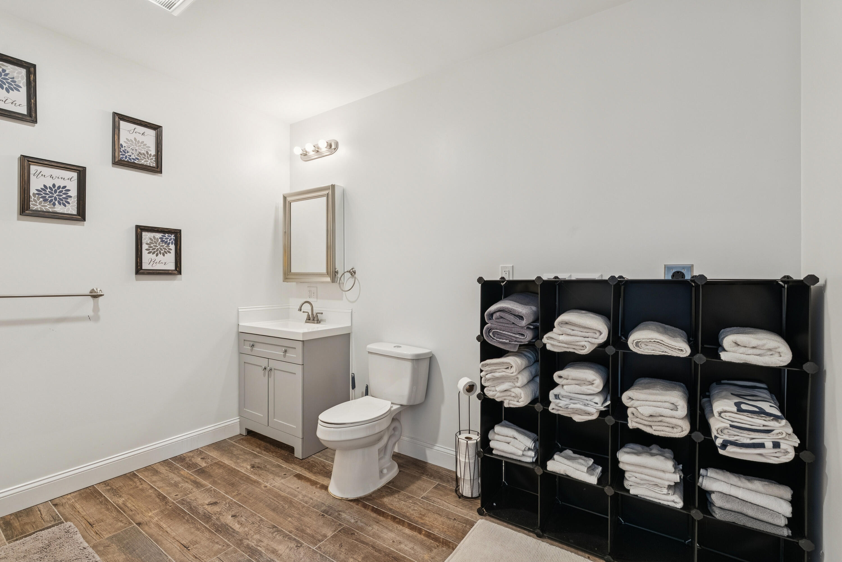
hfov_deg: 95.0
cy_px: 281
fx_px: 386
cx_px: 421
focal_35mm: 16
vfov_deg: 72.1
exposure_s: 1/10
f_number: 7.1
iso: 320
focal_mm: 16.5
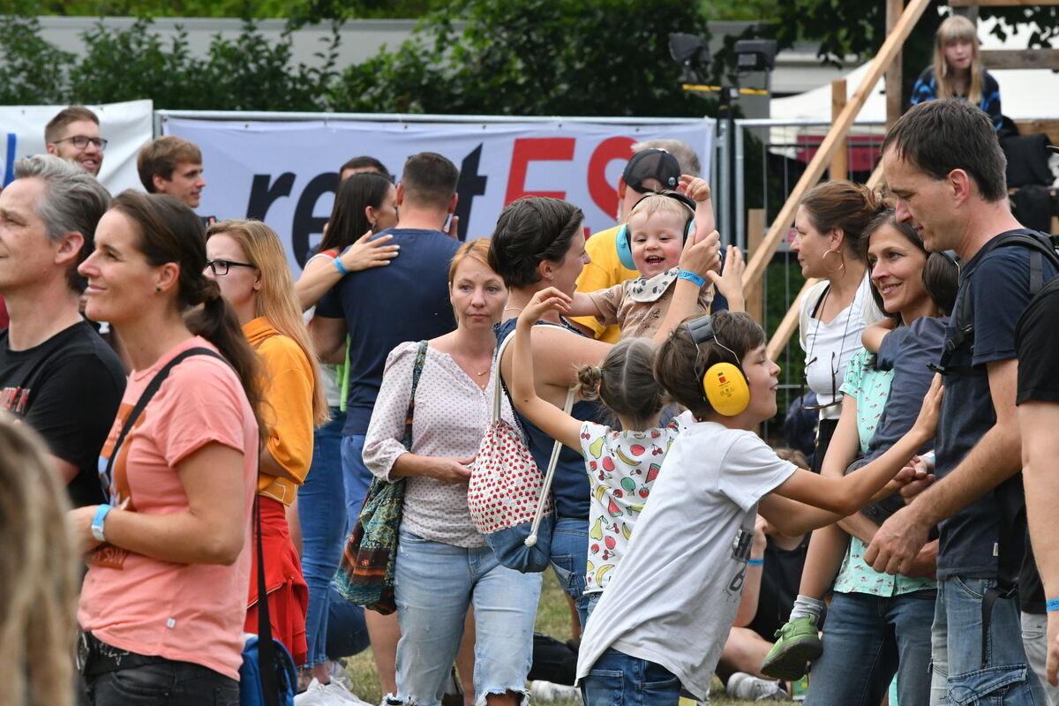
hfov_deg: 6.9
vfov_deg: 4.6
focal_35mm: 300
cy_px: 353
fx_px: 8824
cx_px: 530
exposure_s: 1/400
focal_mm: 200
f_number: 10
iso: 2000
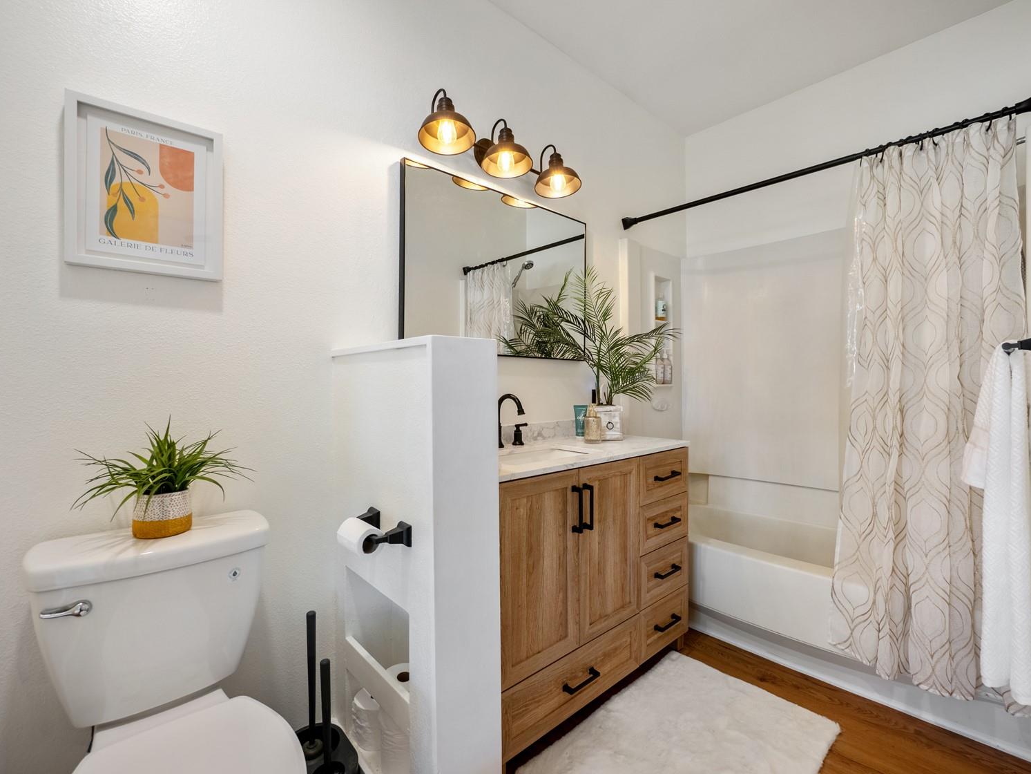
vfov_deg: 81.7
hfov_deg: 98.2
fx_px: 447
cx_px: 514
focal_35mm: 15
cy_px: 404
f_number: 4
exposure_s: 1/200
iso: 320
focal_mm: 7
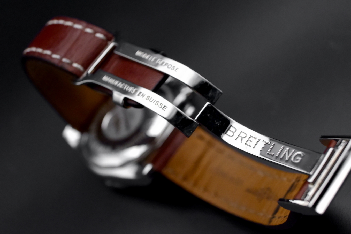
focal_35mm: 60
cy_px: 117
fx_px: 585
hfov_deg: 33.4
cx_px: 176
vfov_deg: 22.6
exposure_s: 1/4000
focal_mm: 40.7
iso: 6400
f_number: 8
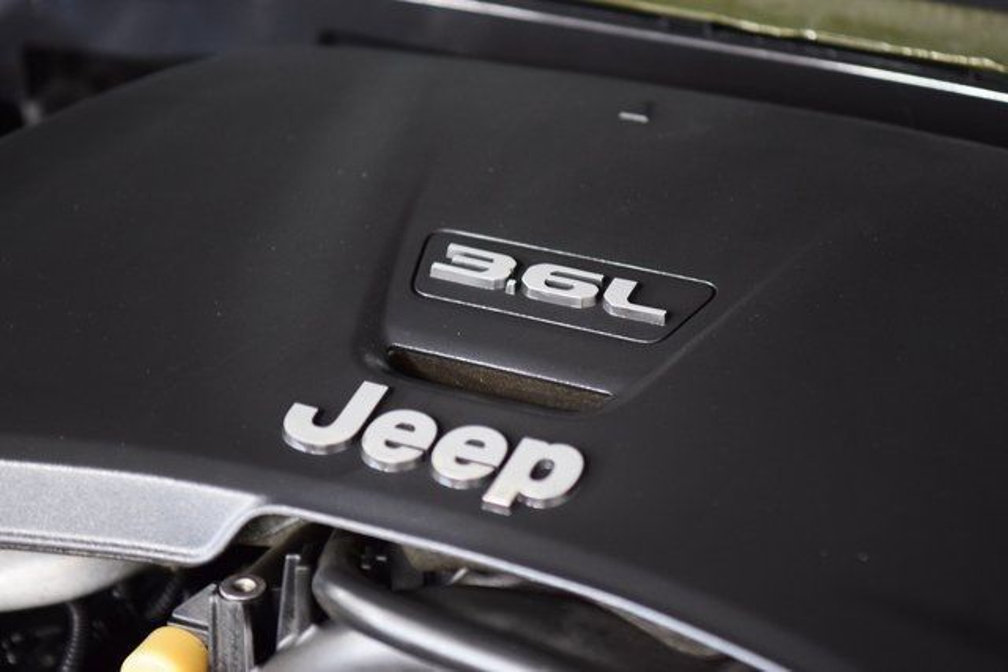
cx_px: 504
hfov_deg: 19.5
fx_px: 2940
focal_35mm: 105
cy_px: 336
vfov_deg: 13.0
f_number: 2.8
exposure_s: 1/13
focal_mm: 70
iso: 1600
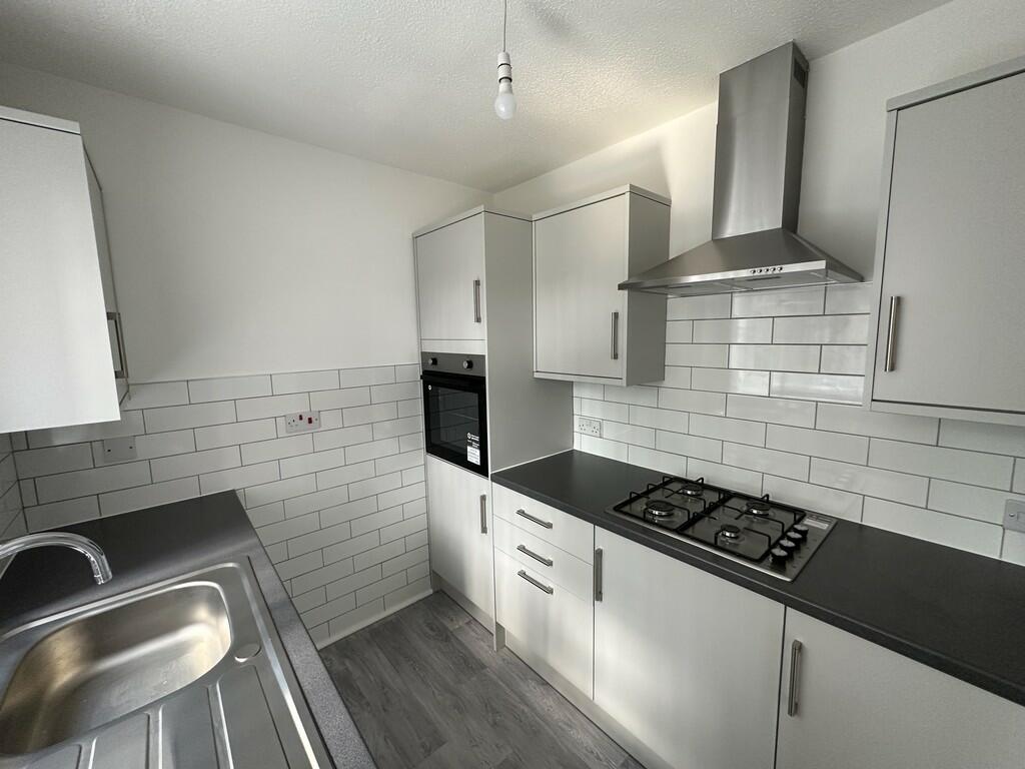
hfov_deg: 102.1
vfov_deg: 85.7
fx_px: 415
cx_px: 512
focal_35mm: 14
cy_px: 384
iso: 200
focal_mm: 2.22
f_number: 2.2
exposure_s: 1/99
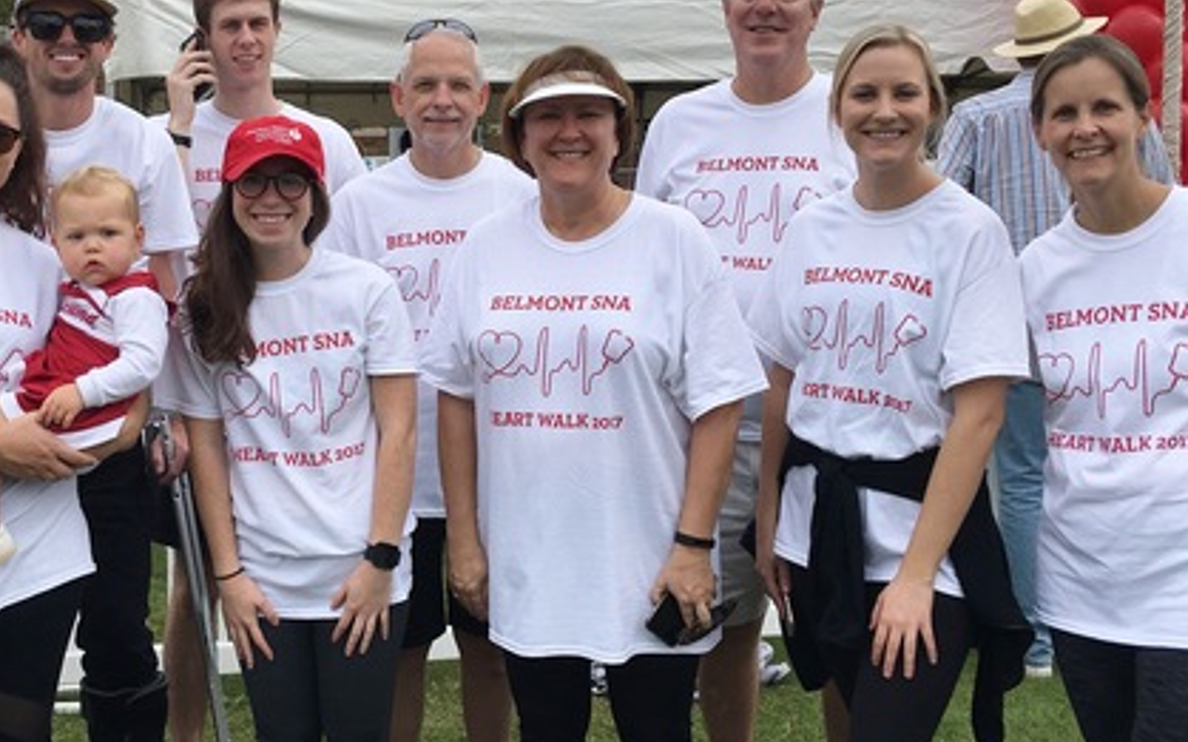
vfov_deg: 24.4
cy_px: 299
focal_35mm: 53
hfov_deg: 38.0
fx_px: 1716
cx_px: 455
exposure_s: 1/827
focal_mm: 4.15
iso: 25
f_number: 2.2
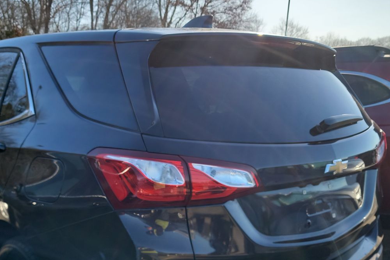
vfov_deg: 32.5
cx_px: 137
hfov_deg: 47.8
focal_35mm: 40
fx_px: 433
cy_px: 210
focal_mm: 6.7
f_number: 1.8
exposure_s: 1/266
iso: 50
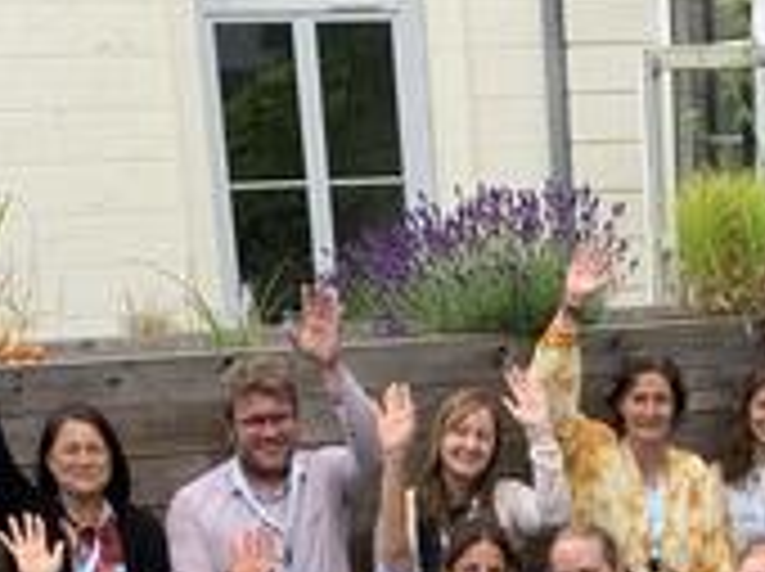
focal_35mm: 92
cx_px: 626
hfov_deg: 21.1
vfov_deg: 15.1
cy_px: 784
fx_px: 2030
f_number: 1.8
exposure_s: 1/243
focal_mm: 4.25
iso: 25
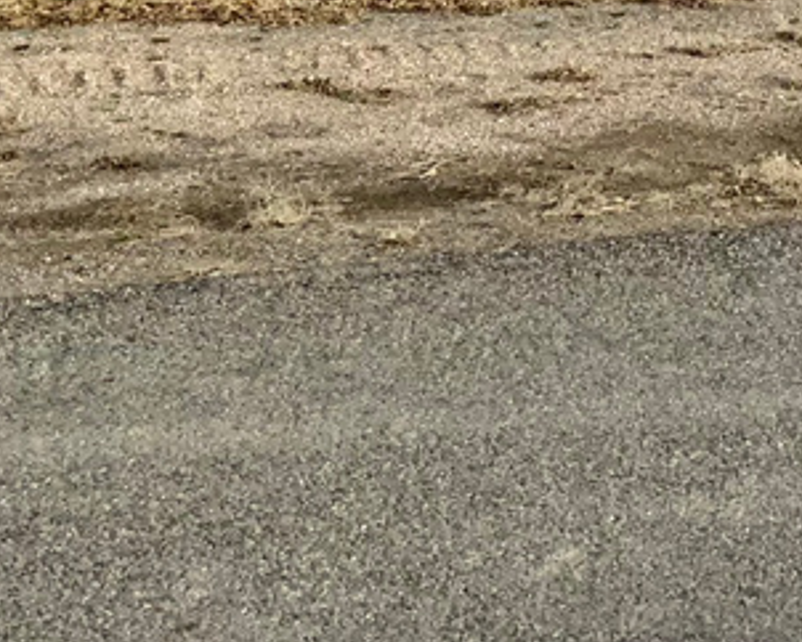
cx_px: 685
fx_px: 2280
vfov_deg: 14.8
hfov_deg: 19.7
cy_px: -361
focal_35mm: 96
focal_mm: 3
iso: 16
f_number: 1.8
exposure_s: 1/1626
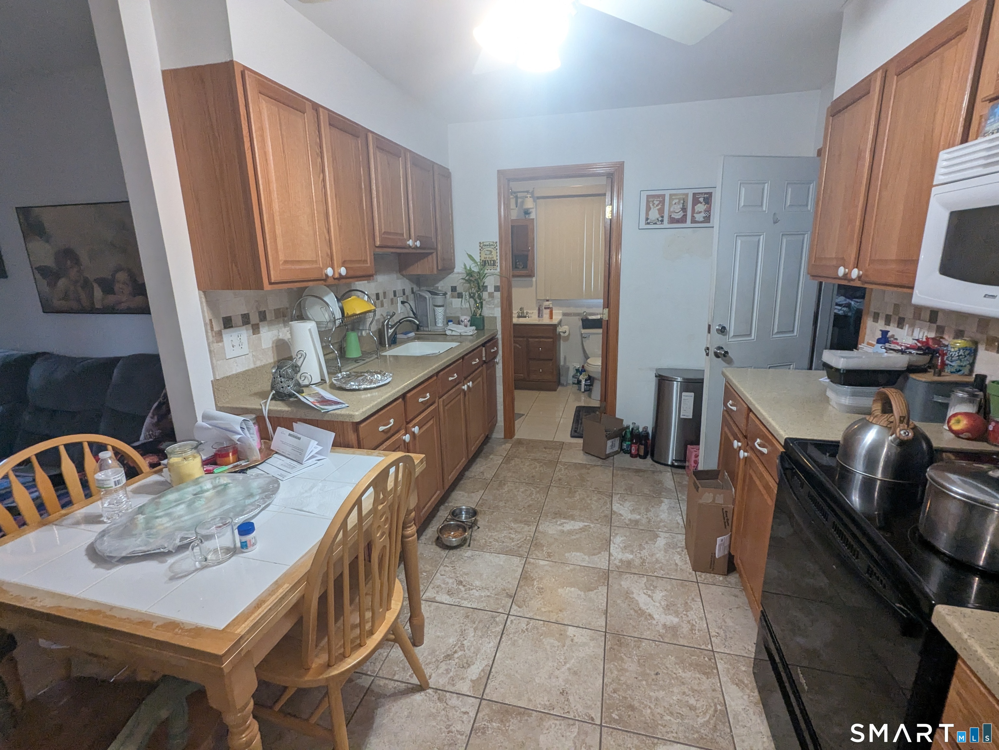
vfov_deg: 78.1
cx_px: 500
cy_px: 375
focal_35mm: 16
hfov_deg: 94.5
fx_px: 462
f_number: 2.2
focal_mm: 2.35
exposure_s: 1/60
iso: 405
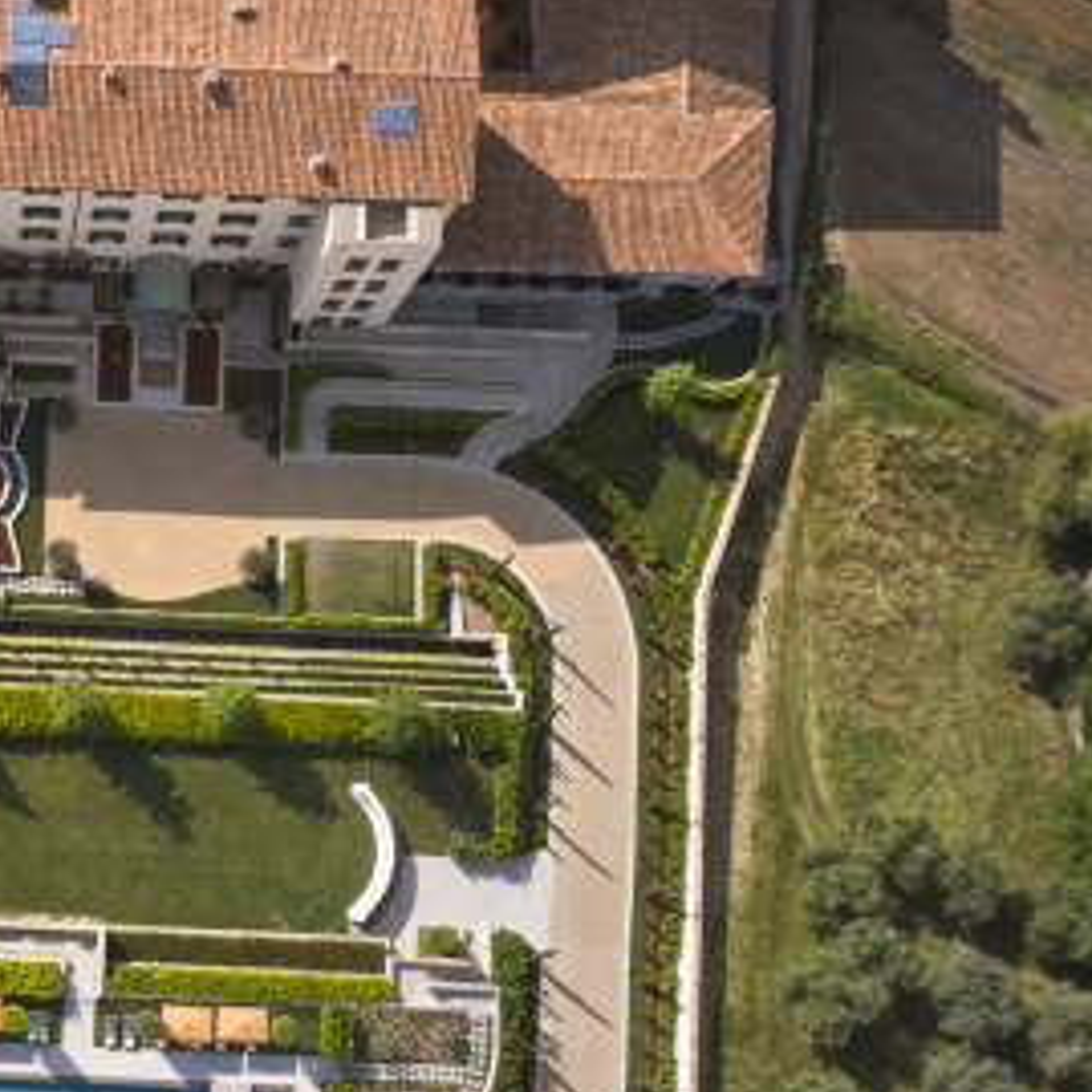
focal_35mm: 53
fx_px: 1892
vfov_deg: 32.2
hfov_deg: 29.6
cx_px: -53
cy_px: 597
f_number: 11
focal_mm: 10.26
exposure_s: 1/200
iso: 100
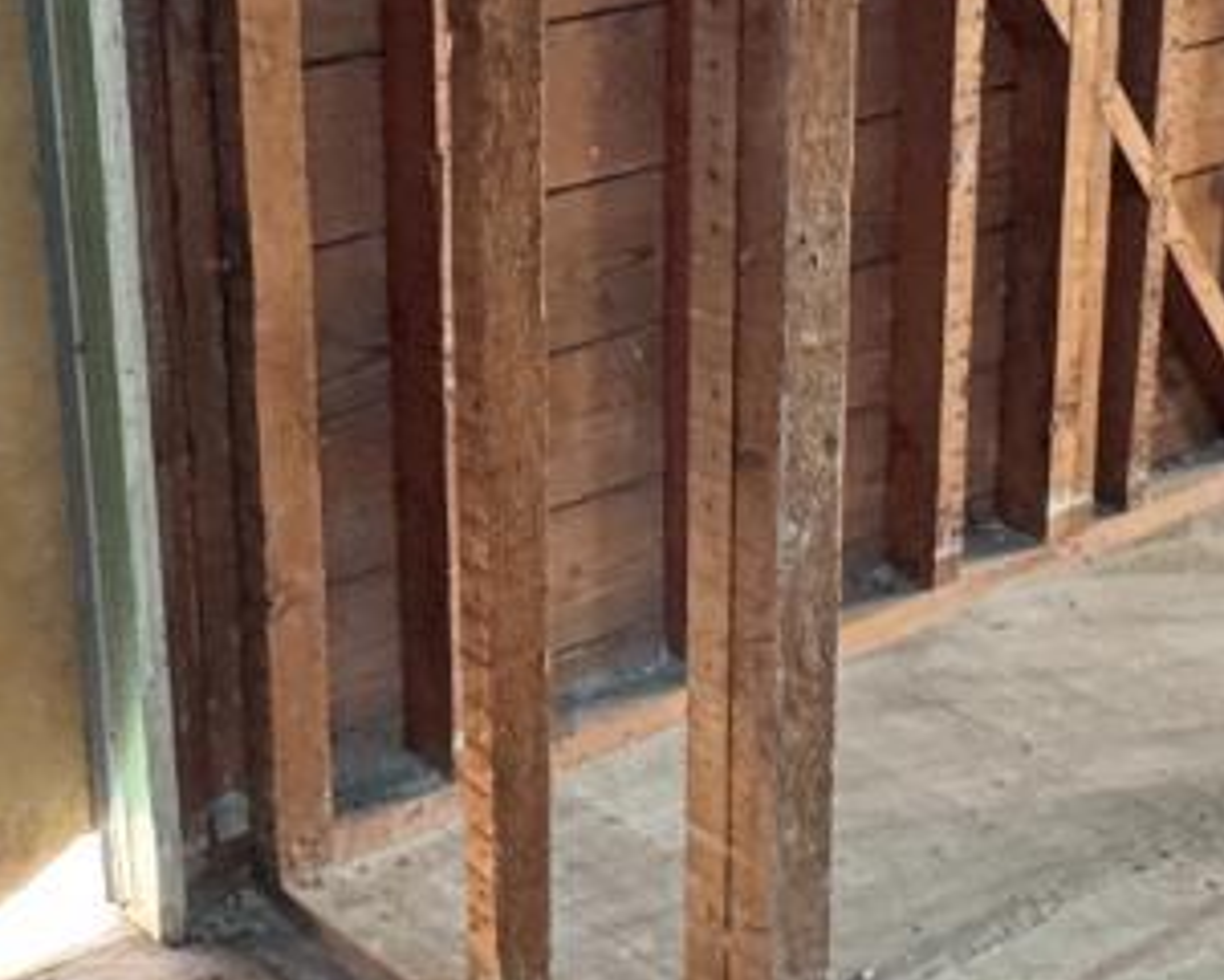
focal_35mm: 68
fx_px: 2464
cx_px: 638
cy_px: 352
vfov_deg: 22.4
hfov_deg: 27.9
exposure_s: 1/60
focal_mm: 2.22
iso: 400
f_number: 2.2
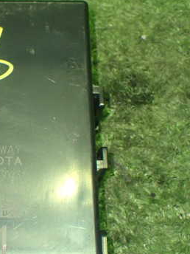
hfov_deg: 17.6
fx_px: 600
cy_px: 140
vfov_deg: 23.8
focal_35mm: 82
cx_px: -1
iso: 800
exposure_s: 1/30
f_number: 3.1
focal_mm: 8.4
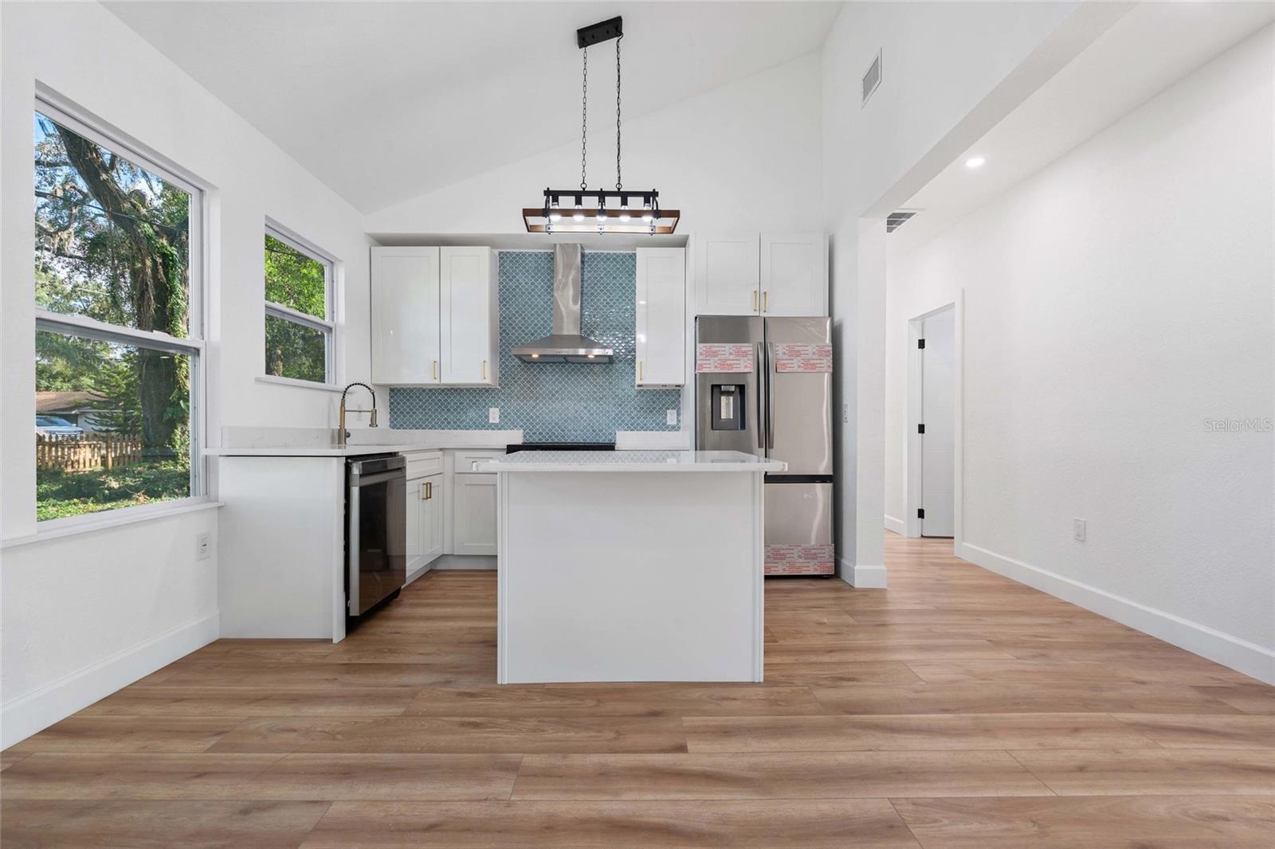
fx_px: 567
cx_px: 638
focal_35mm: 16
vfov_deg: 73.7
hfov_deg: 96.7
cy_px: 424
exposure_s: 1/3
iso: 160
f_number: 8
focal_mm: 16
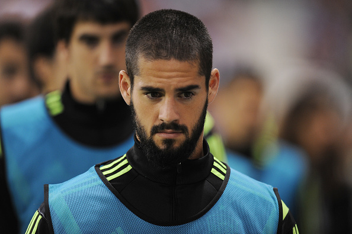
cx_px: 176
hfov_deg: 5.2
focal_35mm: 400
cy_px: 117
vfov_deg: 3.4
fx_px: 3908
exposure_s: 1/400
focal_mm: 400
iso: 1600
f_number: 2.8
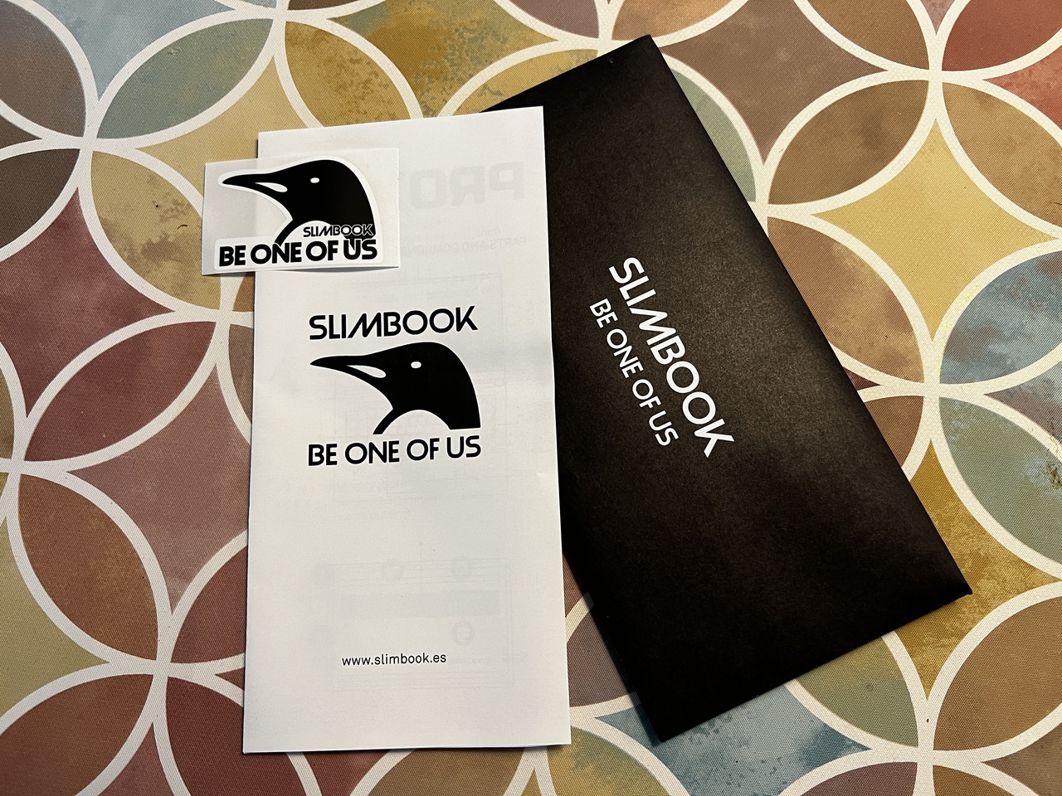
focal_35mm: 26
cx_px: 531
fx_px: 798
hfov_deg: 67.3
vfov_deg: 53.1
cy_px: 398
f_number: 1.5
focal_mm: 5.7
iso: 125
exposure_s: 1/59
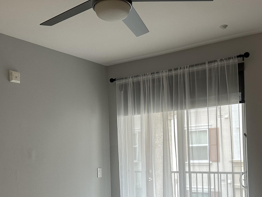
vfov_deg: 33.0
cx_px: 143
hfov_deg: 43.8
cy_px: 146
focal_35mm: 43
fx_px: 325
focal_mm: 6.86
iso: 160
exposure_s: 1/60
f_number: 1.78
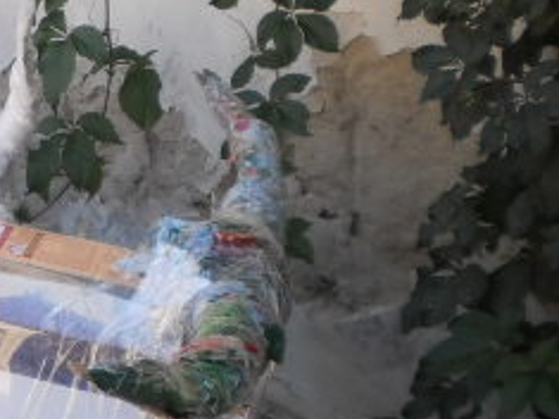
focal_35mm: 98
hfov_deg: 18.7
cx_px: -162
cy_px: 207
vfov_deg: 15.1
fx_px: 1582
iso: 100
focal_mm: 6.3
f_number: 3.1
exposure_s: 1/250
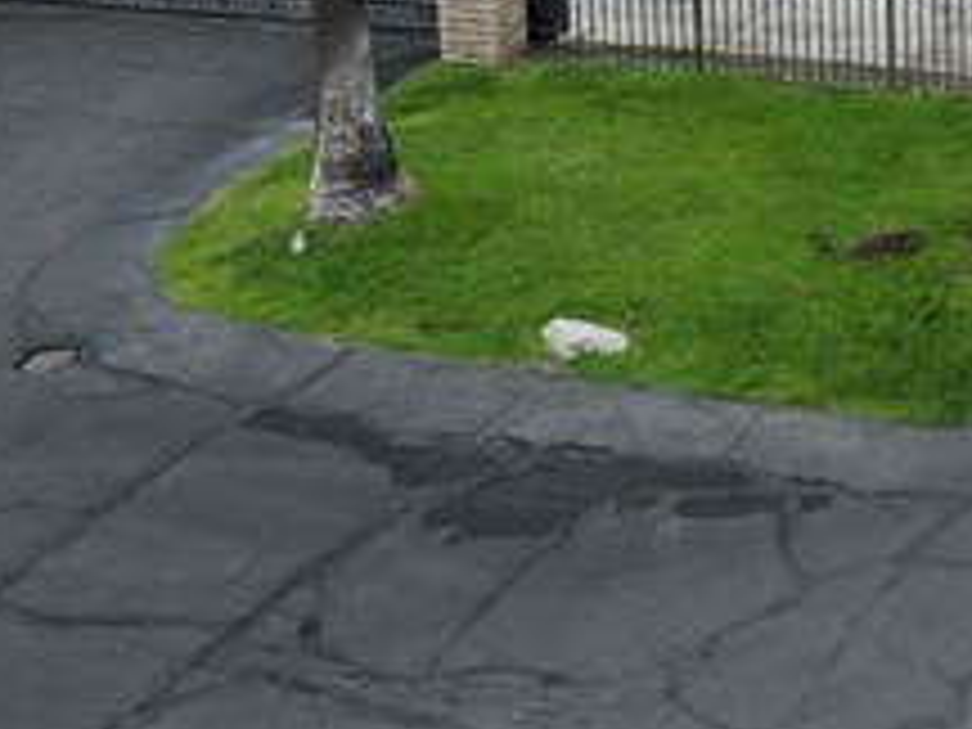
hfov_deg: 24.5
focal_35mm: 71
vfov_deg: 18.8
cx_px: 1197
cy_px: -281
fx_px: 1994
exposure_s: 1/320
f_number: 2.8
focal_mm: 12.29
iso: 100
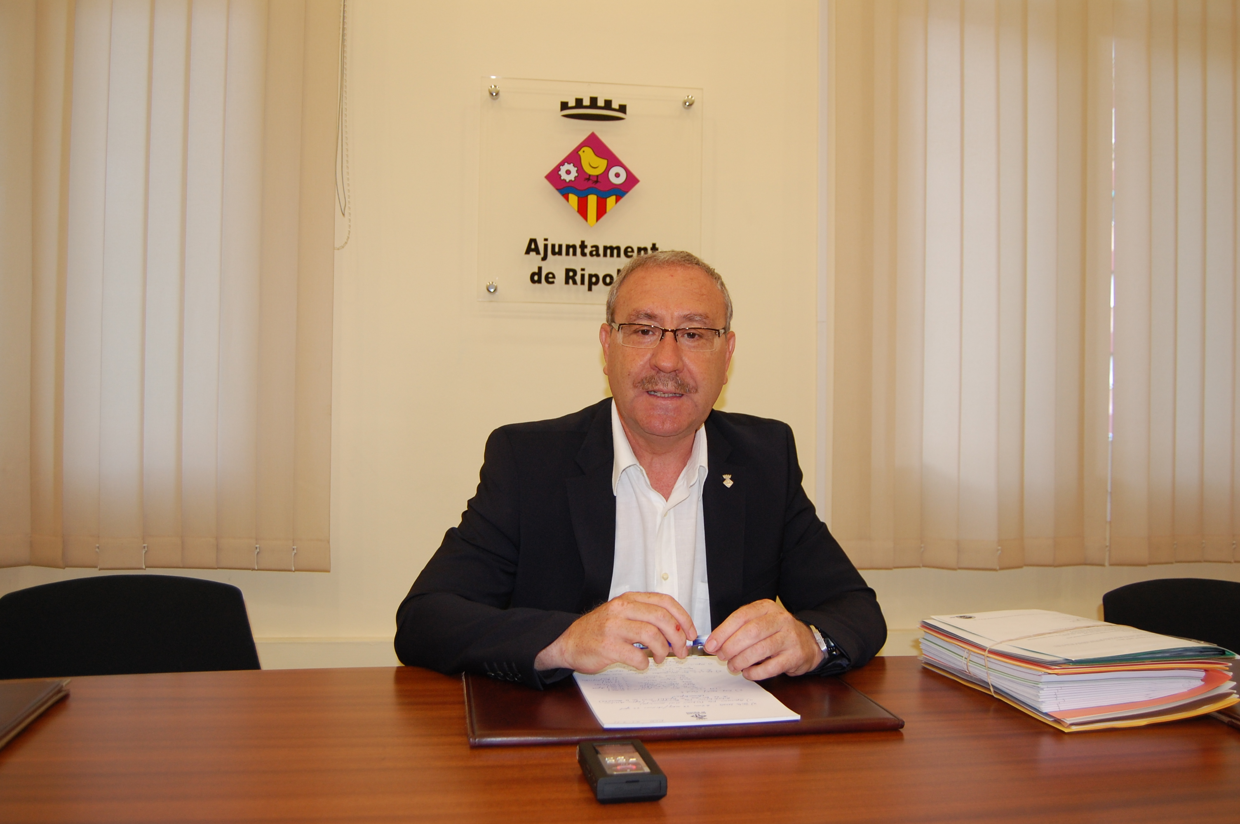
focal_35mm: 30
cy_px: 412
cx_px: 620
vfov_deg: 43.5
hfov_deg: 62.0
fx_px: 1032
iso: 400
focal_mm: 20
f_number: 3.8
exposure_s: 1/60
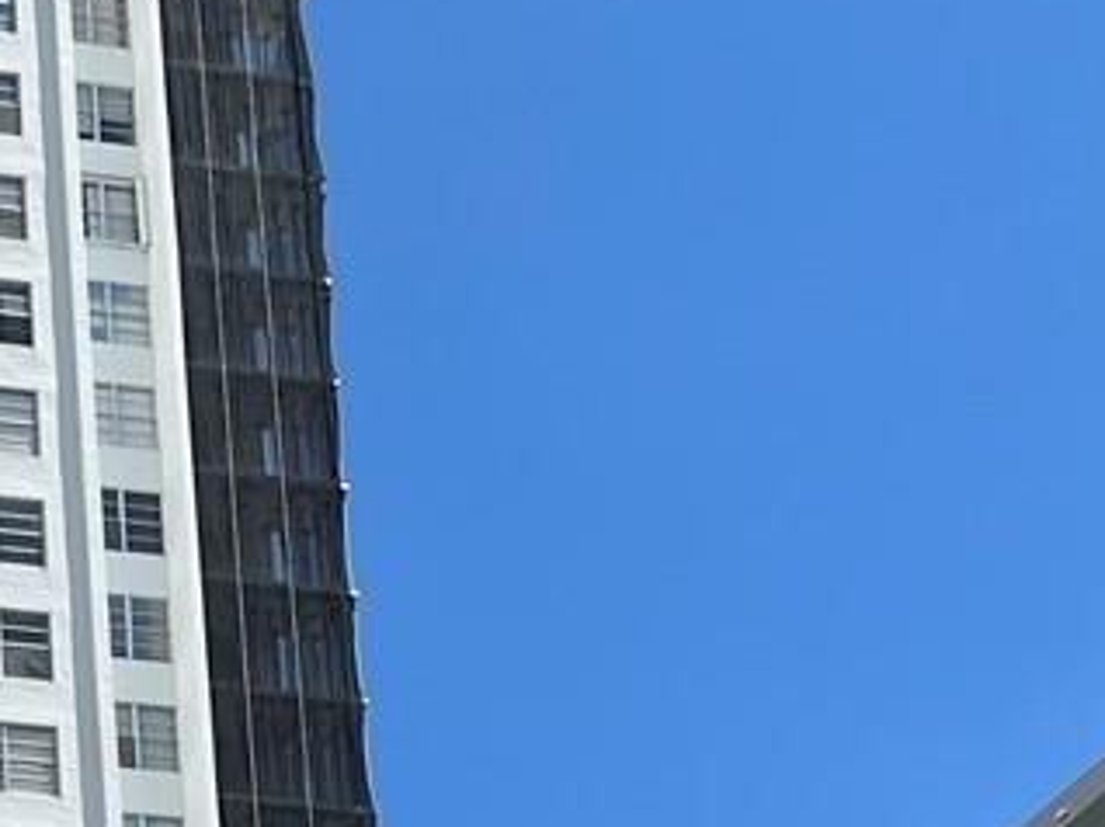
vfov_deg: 10.9
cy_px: 1199
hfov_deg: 14.5
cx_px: -313
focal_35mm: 131
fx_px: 4179
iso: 50
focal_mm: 5.7
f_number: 1.5
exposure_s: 1/5882
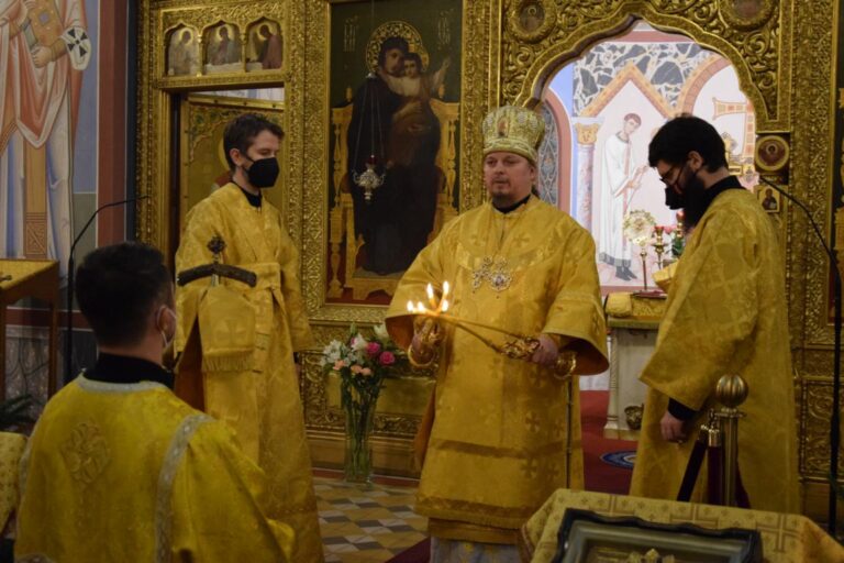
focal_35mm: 45
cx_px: 422
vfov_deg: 29.9
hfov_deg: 43.6
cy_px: 282
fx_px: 1055
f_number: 4.2
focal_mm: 30
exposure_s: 1/60
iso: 3600
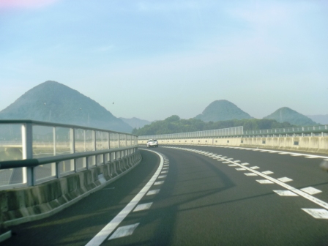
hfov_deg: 35.5
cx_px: 164
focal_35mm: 54
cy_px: 123
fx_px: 512
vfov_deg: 27.0
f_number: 5
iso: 100
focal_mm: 9.6
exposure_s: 1/320
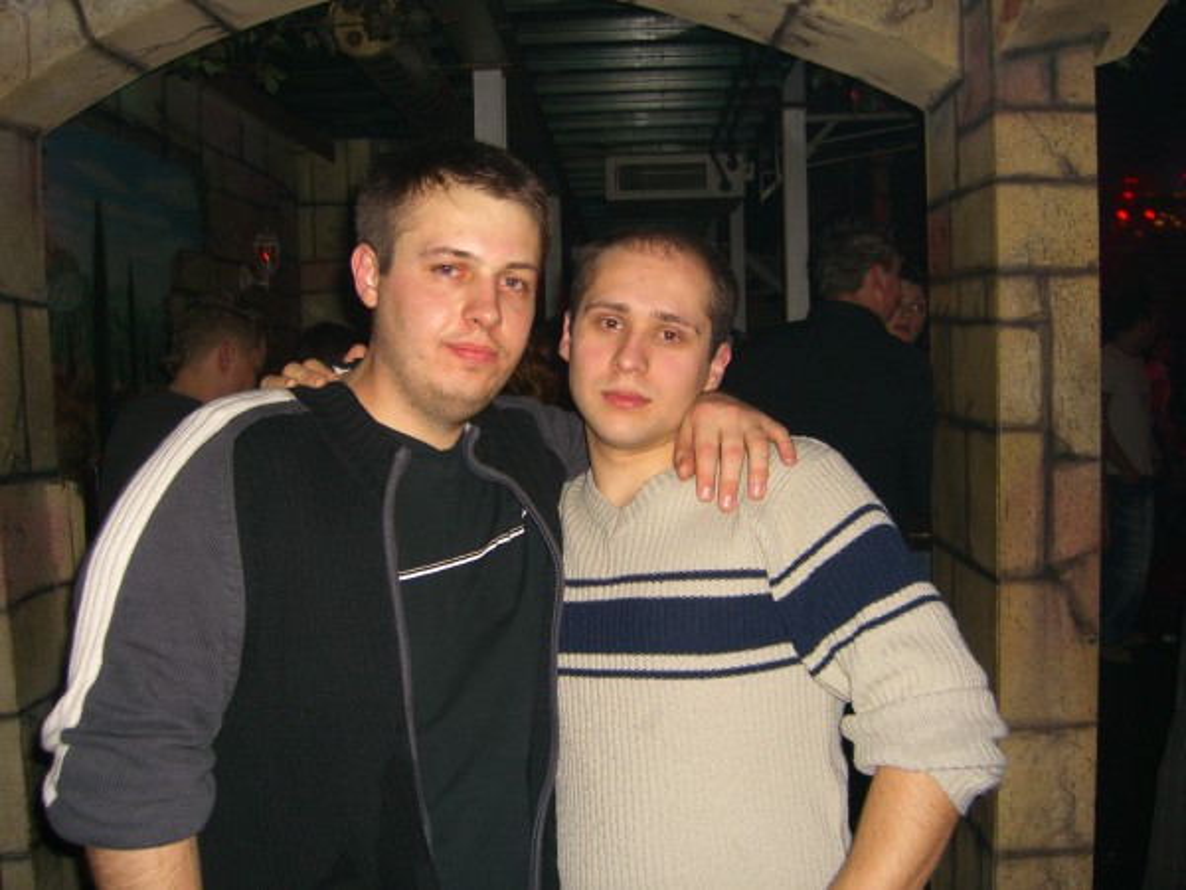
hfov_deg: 49.0
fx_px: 1302
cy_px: 445
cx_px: 593
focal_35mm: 38
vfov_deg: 37.7
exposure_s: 1/60
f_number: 2.8
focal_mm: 7.9
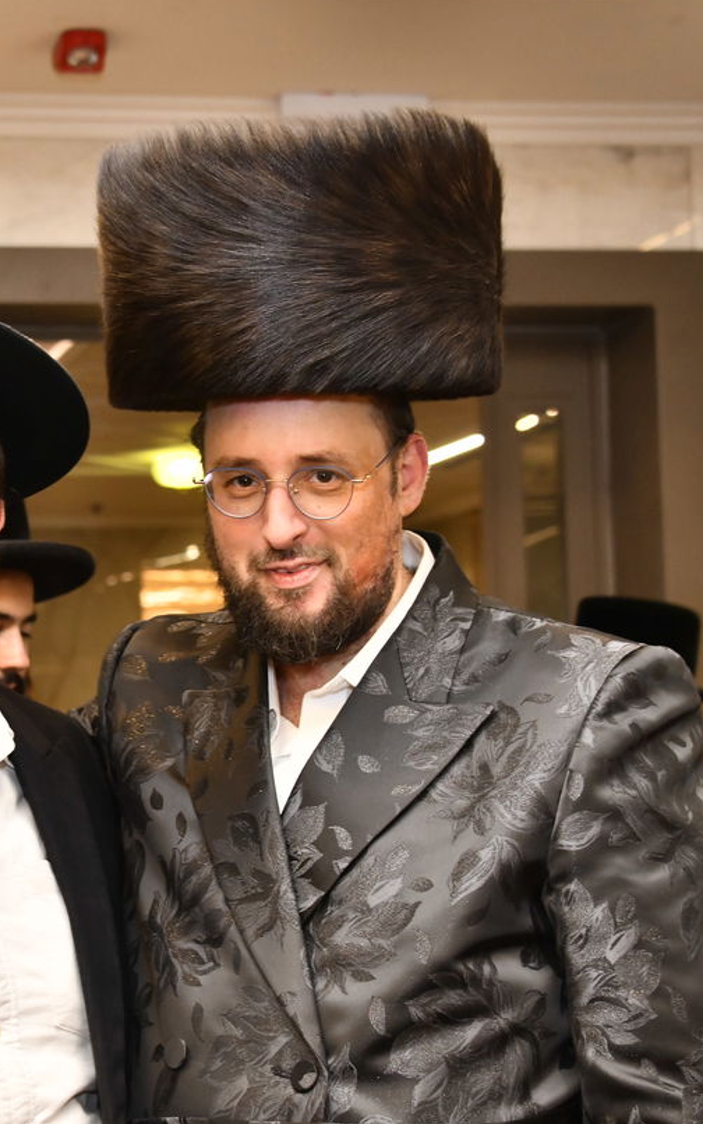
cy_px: 598
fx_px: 2605
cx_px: 107
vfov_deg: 24.4
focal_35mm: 85
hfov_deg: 15.2
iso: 1000
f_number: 5.6
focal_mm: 48
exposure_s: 1/125
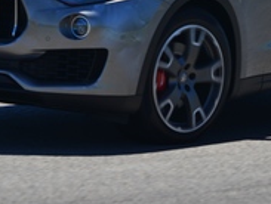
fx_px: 4079
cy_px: -32
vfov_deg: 2.9
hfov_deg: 3.8
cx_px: 116
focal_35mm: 520
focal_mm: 155
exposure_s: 1/320
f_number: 4
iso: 100
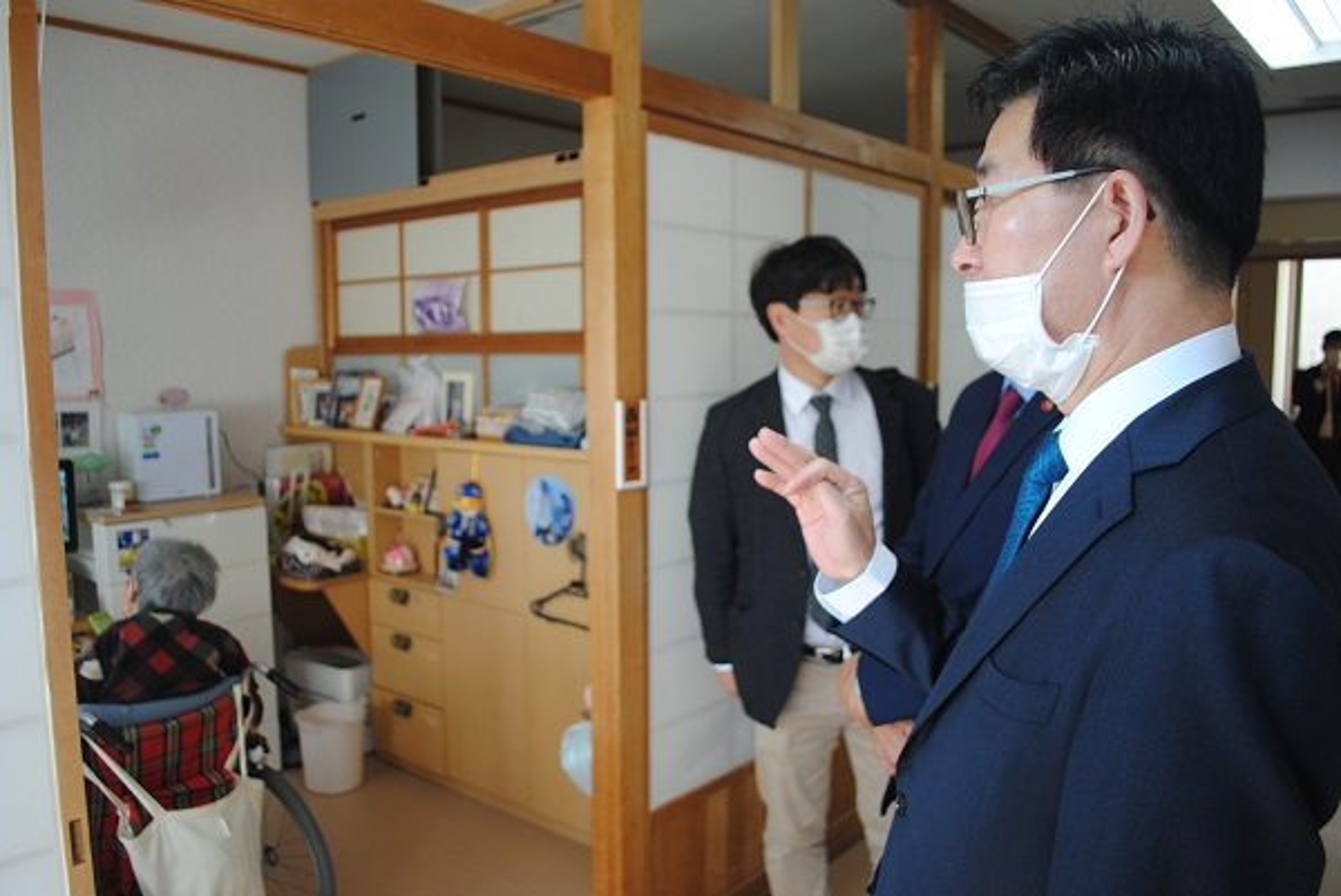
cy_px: 448
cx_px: 670
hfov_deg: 67.3
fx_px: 1006
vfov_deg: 48.0
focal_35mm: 27
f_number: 3.5
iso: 200
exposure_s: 1/40
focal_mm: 18
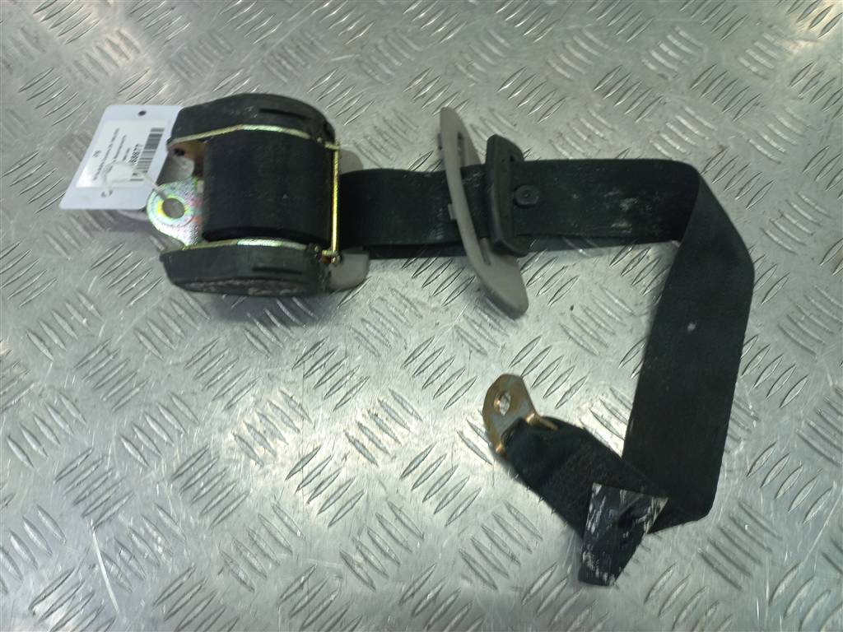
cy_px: 316
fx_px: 609
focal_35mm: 25
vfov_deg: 54.9
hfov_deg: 69.4
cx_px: 422
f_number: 1.8
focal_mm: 4.6
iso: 40
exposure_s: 1/50
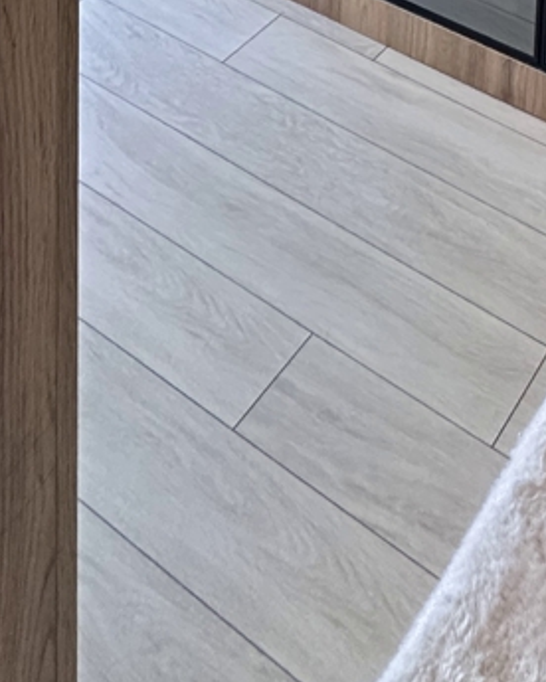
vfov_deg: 19.9
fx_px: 1151
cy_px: -637
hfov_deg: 24.7
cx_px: 609
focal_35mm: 57
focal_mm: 2.22
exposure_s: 1/93
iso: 320
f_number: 2.2
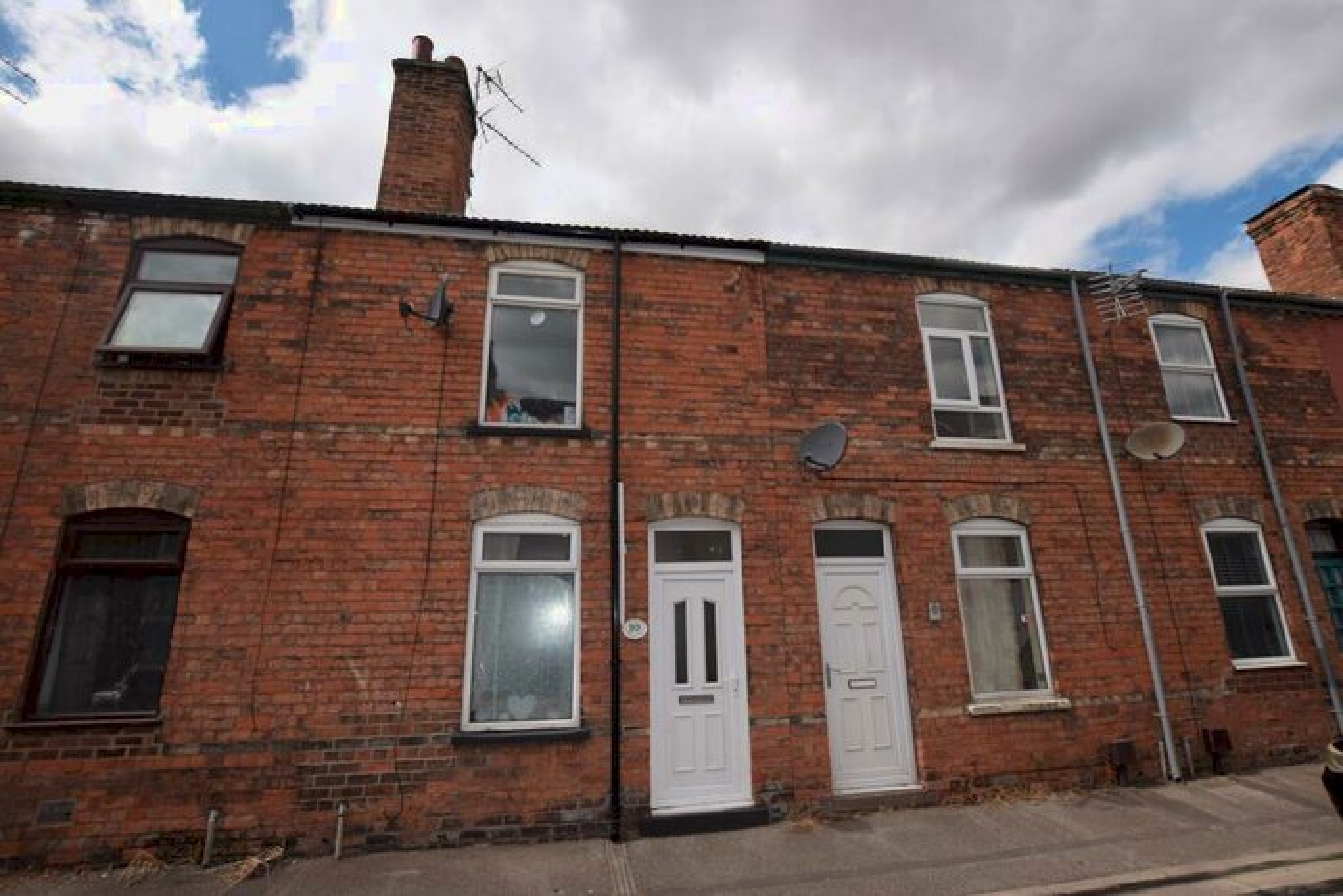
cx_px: 672
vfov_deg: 77.4
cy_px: 448
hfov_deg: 100.4
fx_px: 560
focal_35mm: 15
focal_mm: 10
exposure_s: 1/200
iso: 100
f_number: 10
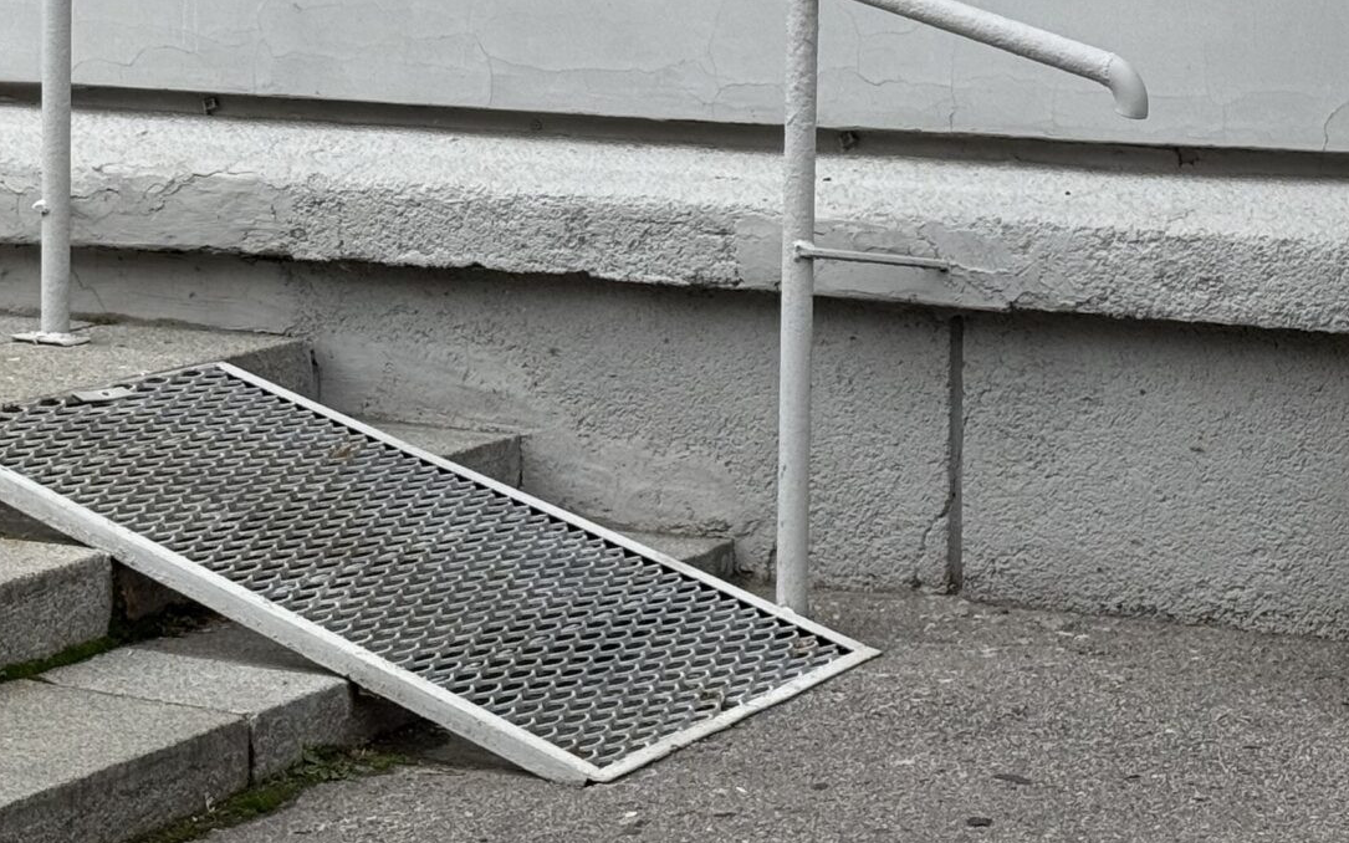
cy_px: 133
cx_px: 407
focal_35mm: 120
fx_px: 4412
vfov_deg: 10.9
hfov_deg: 17.3
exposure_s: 1/837
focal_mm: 6.76
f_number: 1.78
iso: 64
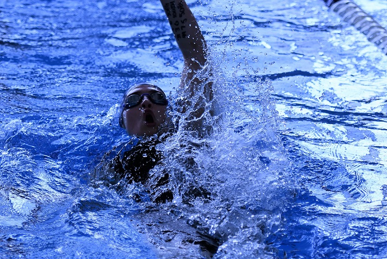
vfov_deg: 7.9
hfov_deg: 11.7
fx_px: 1882
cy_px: 89
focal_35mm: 175
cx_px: 207
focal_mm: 86
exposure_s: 1/800
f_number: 2.8
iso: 400
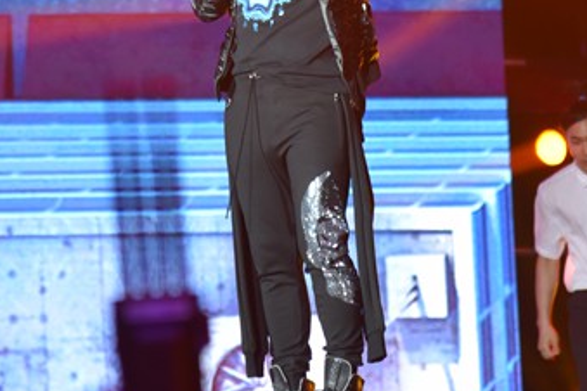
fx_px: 5918
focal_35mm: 363
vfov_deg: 3.8
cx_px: 248
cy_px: 6
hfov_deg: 5.7
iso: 2000
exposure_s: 1/125
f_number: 4
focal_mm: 120
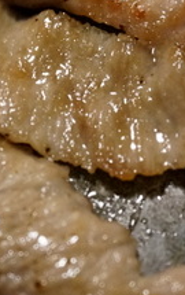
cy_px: 80
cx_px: 60
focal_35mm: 118
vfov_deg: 17.6
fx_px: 949
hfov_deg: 11.1
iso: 3200
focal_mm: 26
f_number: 4.5
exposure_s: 1/30
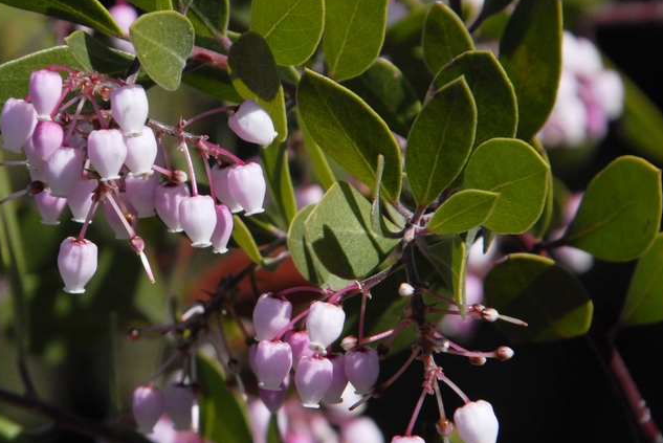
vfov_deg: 4.2
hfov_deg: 6.3
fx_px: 6041
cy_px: 162
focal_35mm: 328
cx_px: 142
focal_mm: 135
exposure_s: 1/500
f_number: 11
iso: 400
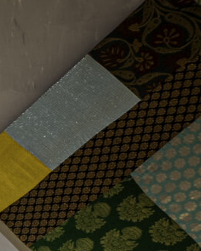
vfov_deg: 15.6
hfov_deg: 9.4
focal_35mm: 116
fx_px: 862
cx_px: -459
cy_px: 348
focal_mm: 16
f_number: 3.5
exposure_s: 1/30
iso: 200
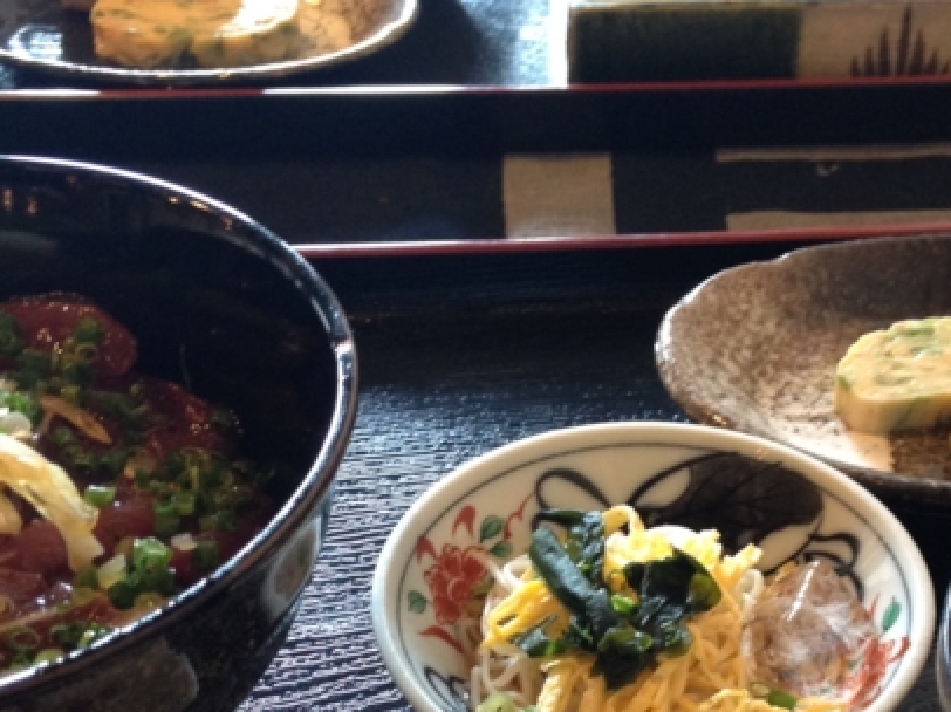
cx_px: 529
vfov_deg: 20.9
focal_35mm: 69
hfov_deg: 28.2
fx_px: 1895
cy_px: 607
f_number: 2.4
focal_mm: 4.28
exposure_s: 1/20
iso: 160
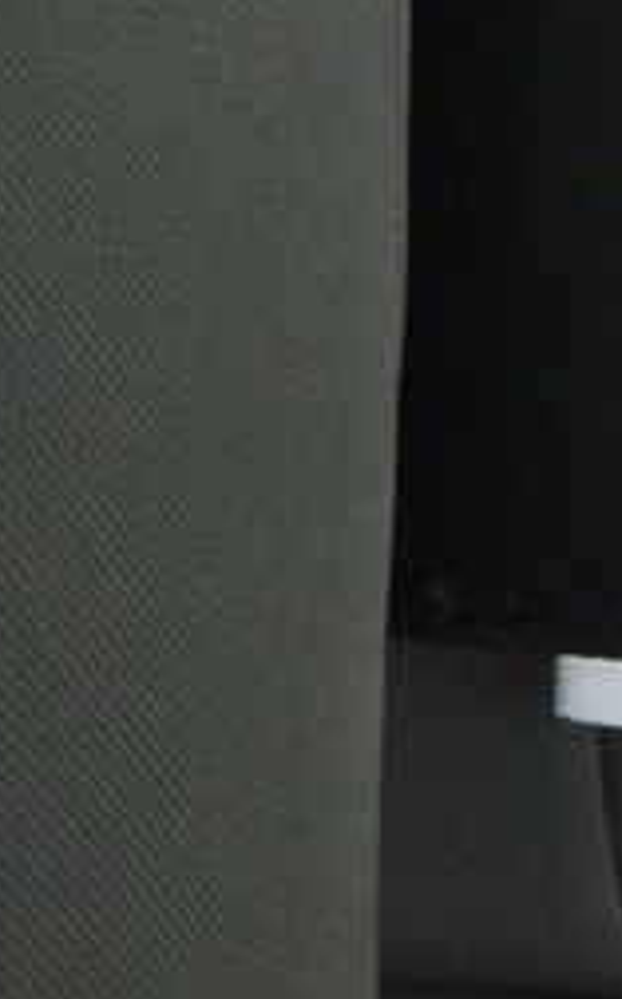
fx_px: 3045
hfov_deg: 10.1
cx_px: 1521
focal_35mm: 112
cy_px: 42
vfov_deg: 18.2
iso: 250
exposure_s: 1/125
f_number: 3.5
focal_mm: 10
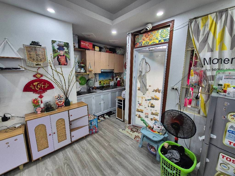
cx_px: 118
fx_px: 88
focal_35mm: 13
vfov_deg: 89.9
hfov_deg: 106.2
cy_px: 88
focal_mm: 2.2
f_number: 2.2
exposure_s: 1/50
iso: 80
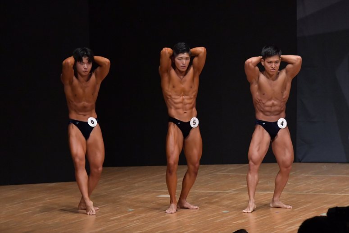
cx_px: 174
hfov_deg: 8.1
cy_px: 116
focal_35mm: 255
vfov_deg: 5.4
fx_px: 2471
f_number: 5.6
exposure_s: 1/400
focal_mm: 170
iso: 6400
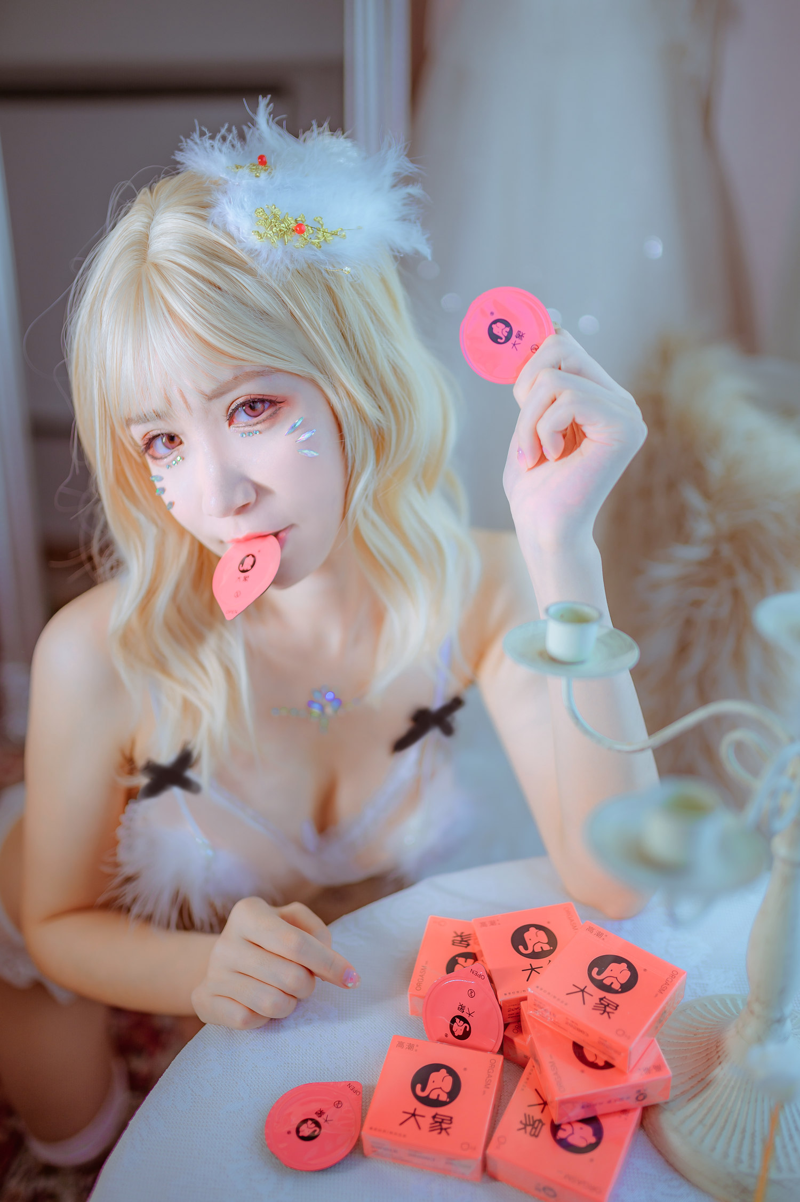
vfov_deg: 54.5
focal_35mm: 35
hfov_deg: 37.8
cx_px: 400
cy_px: 601
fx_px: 1168
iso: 100
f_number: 1.4
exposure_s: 1/200
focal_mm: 35
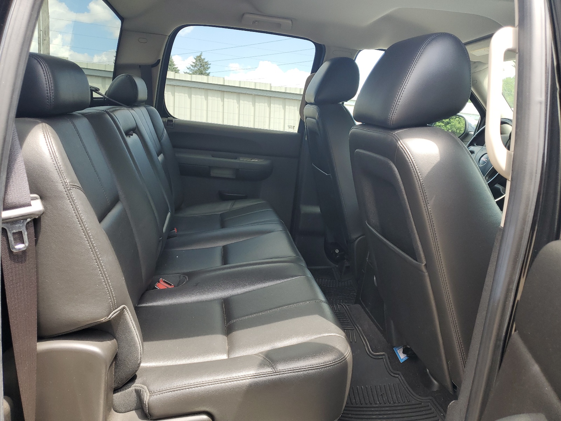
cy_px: 210
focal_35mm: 26
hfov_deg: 67.3
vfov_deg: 53.1
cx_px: 280
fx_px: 421
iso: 50
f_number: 1.5
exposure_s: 1/227
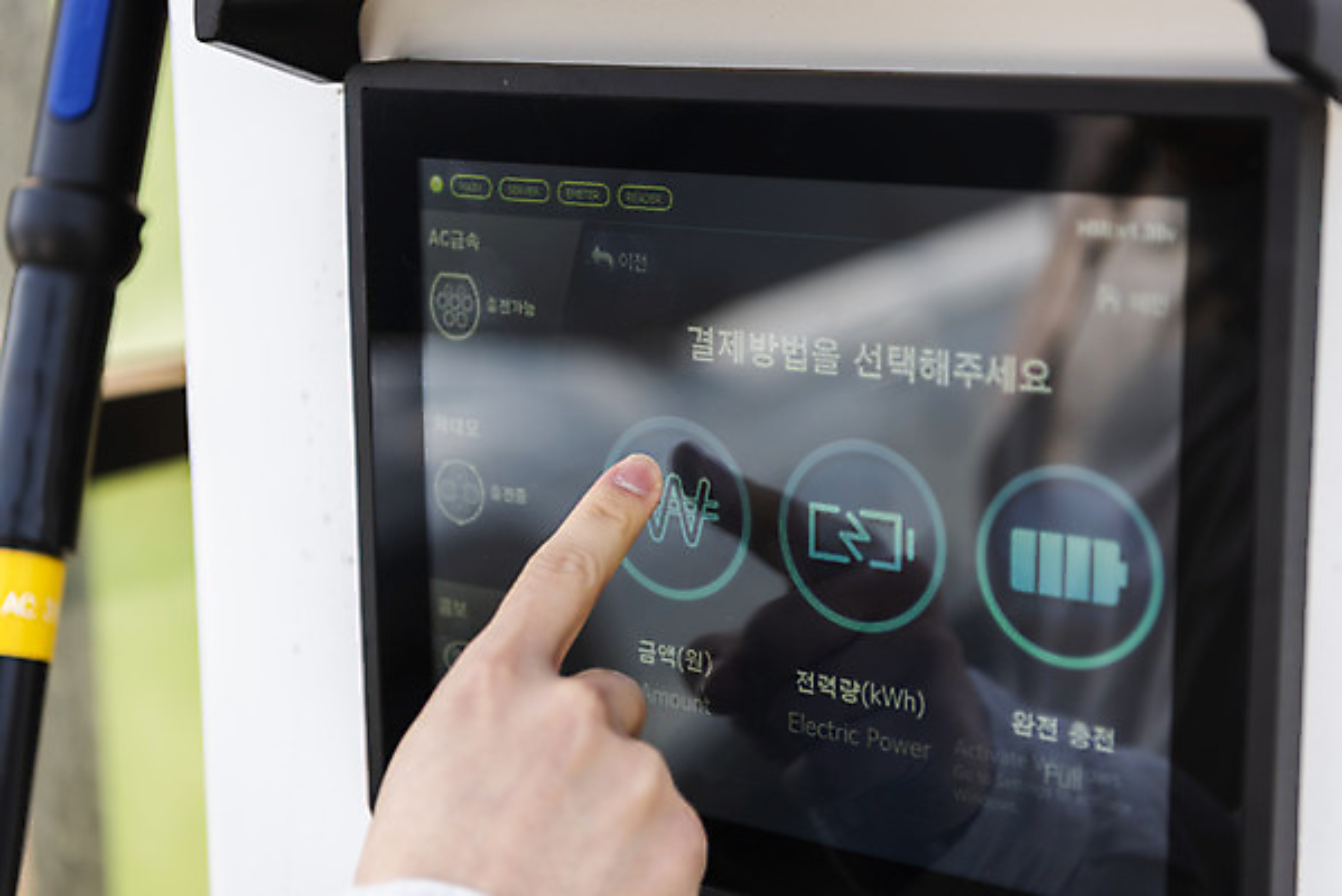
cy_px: 448
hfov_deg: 28.8
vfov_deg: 19.5
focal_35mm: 70
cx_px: 671
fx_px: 2611
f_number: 2.8
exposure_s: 1/500
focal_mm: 70
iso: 100
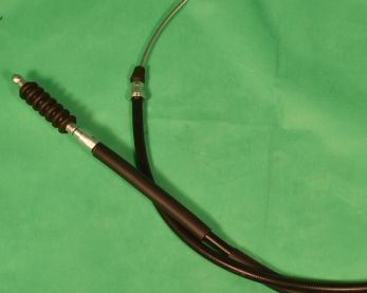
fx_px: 847
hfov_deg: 24.1
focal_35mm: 78
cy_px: 128
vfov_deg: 19.6
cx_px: 283
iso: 320
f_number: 16
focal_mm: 32
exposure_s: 1/50
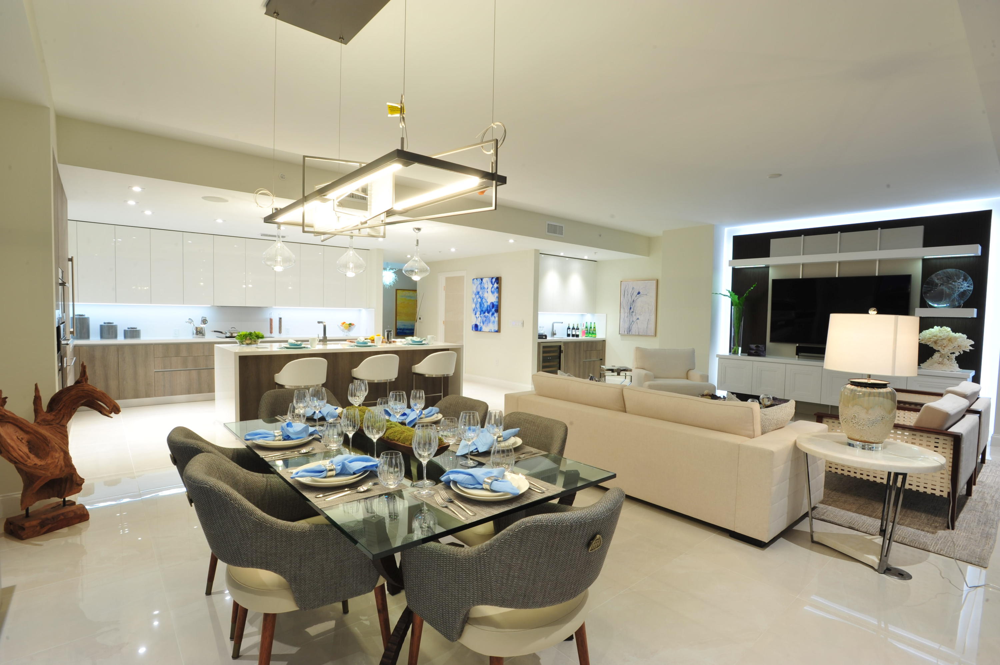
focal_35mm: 24
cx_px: 500
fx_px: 666
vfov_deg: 53.1
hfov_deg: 73.8
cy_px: 332
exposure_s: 1.6
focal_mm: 24
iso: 200
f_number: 16
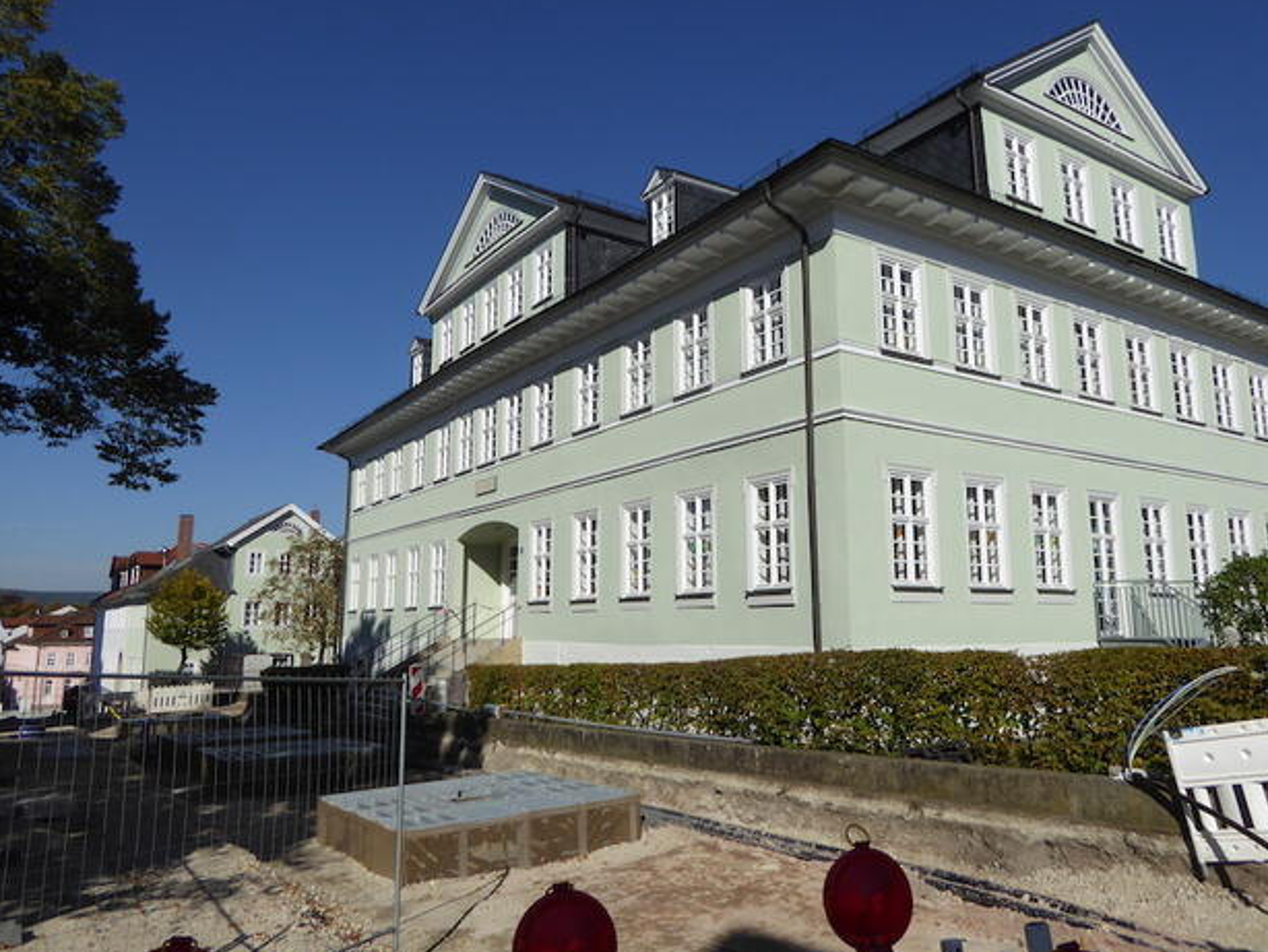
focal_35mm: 25
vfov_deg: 54.9
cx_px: 657
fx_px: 916
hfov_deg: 69.3
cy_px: 471
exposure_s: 1/2000
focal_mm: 4.3
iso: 100
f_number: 3.5
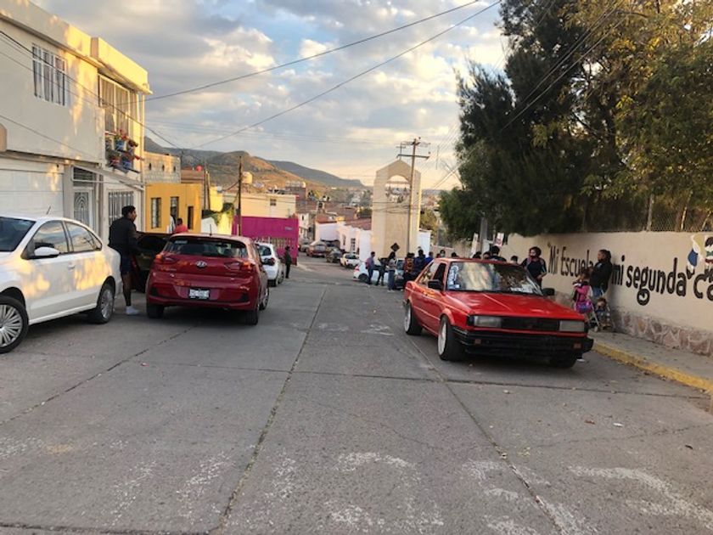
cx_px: 356
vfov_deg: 49.7
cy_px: 268
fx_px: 577
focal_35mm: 28
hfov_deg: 63.4
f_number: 1.8
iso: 20
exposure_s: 1/203
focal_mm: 3.99
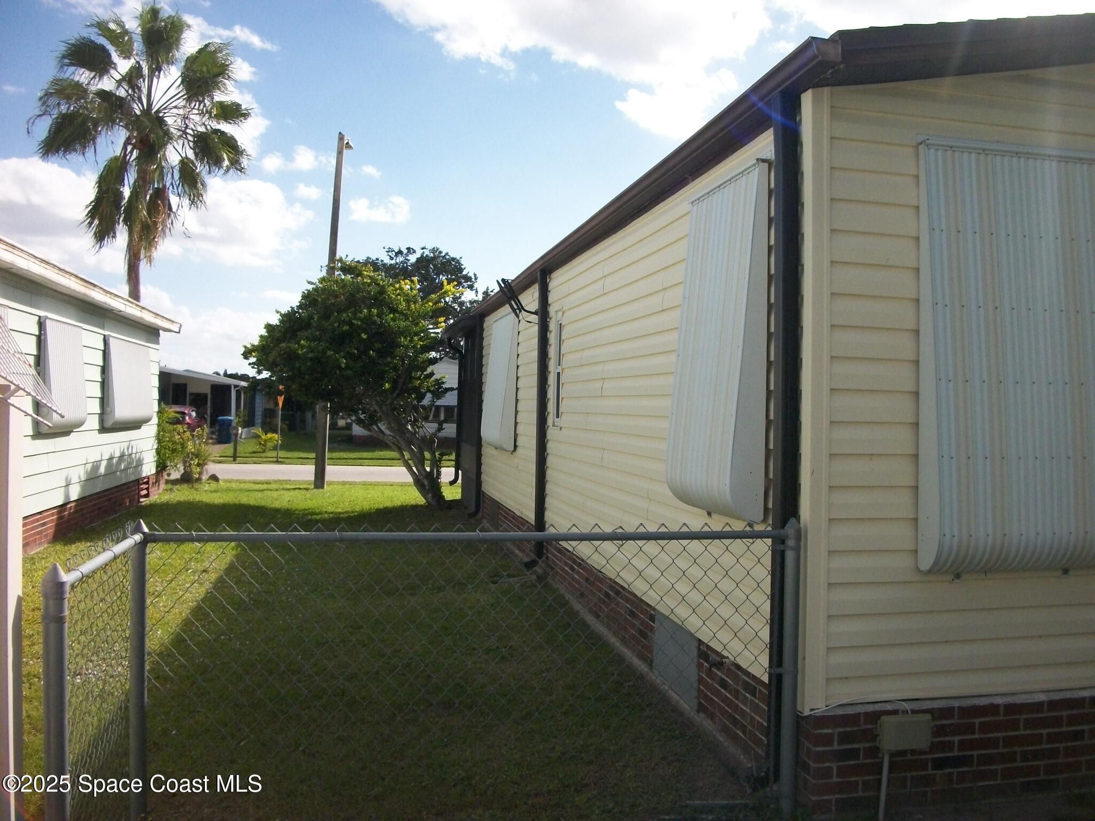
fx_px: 1012
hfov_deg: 56.8
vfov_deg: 44.2
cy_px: 410
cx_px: 548
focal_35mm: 32
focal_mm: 5.7
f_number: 8.8
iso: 200
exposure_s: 1/500
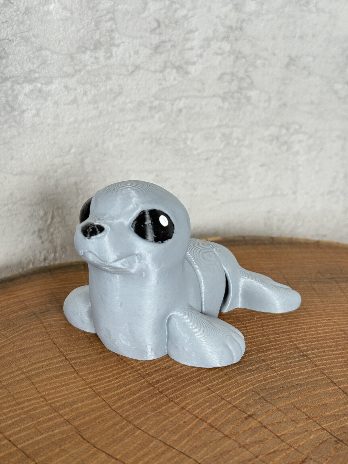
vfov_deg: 39.7
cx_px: 174
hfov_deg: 30.3
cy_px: 232
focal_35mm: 48
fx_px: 643
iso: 125
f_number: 1.78
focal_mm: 6.76
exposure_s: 1/60
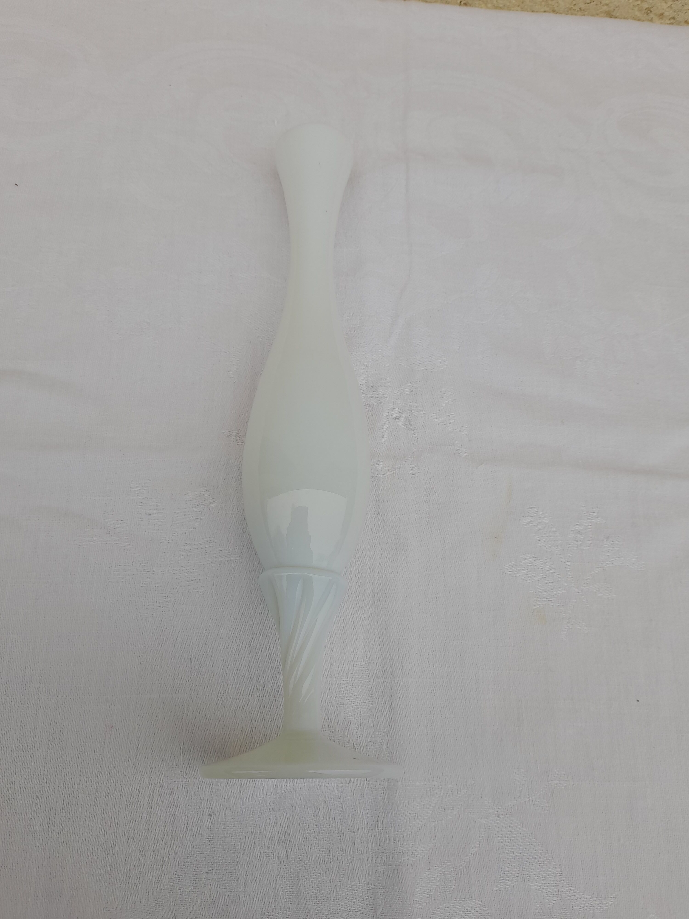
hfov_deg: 54.9
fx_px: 663
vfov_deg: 69.4
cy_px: 460
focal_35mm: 25
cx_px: 344
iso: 20
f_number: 2
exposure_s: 1/146
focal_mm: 4.6
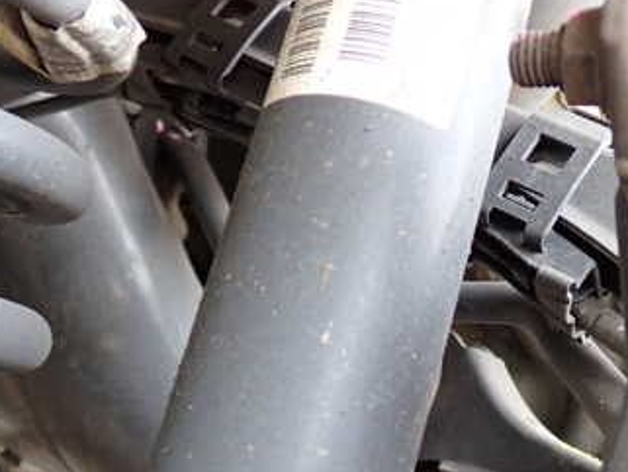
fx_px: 1289
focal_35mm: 71
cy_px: 366
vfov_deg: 20.5
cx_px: 481
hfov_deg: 27.0
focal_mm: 6.83
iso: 400
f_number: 2.7
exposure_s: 1/40
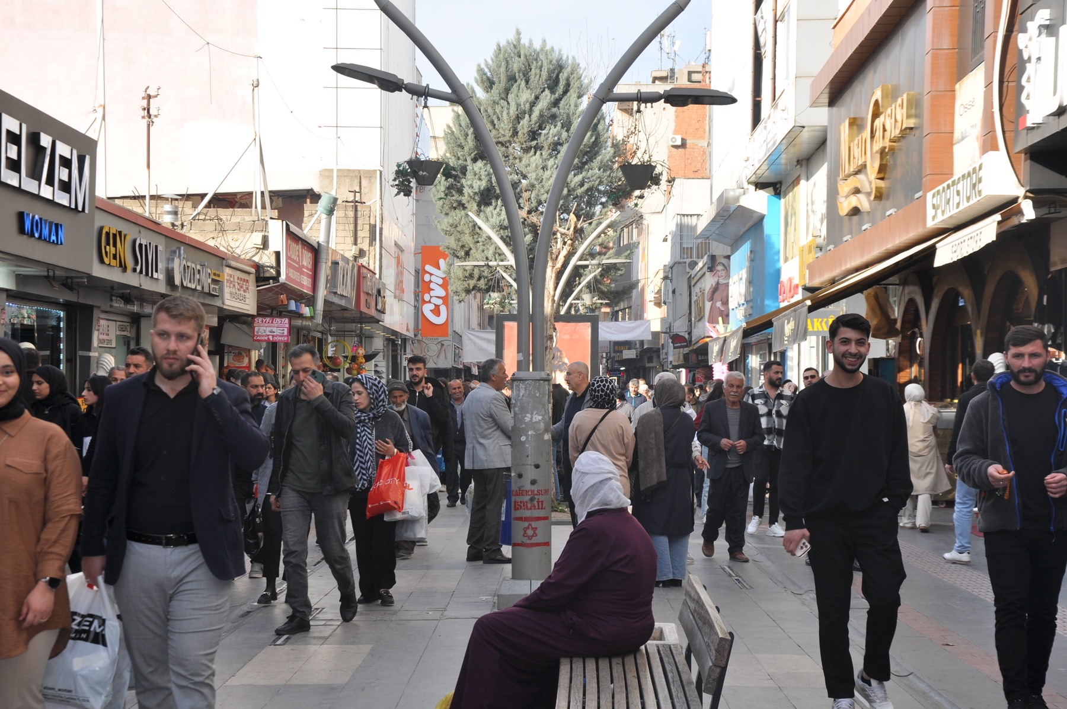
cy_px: 354
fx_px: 1998
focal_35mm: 68
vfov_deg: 20.1
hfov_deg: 29.9
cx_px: 534
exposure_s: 1/200
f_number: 9
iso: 200
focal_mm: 45
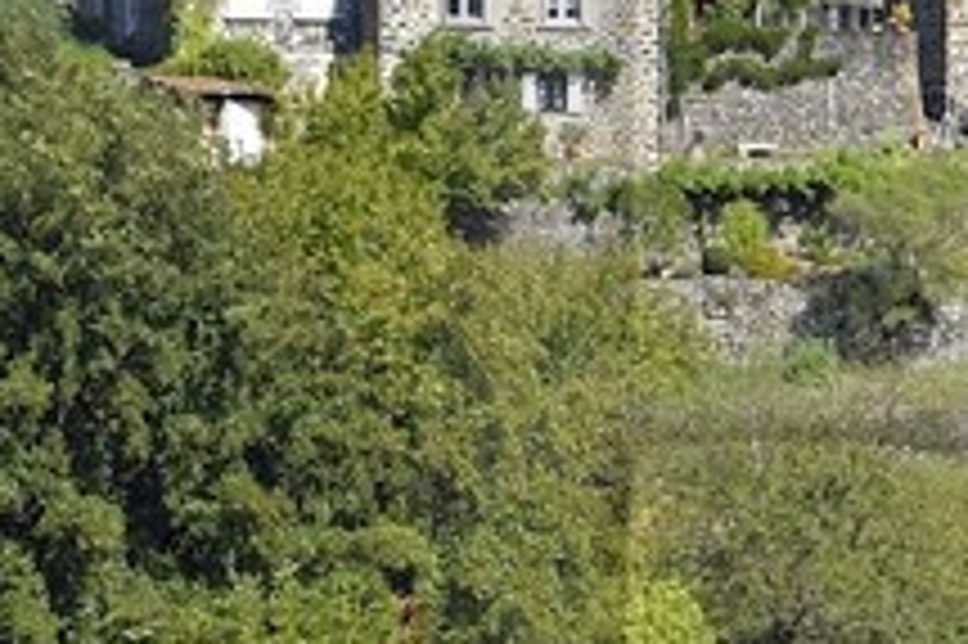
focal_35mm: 313
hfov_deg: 6.5
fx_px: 8410
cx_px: 1499
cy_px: 455
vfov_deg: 4.4
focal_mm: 42
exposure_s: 1/250
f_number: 11
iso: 200
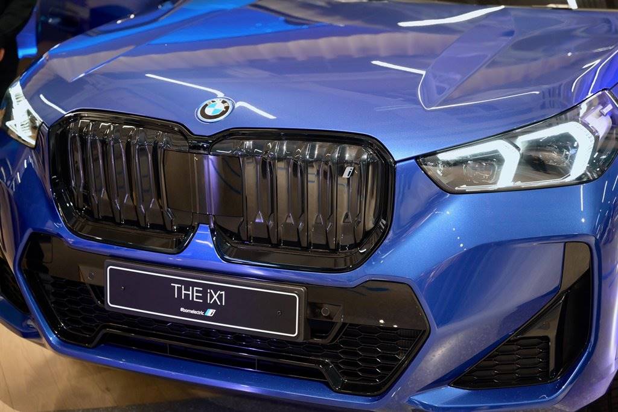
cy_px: 206
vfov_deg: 19.5
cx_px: 309
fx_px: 1202
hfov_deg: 28.8
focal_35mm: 70
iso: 1600
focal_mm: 70
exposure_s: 1/160
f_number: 3.2
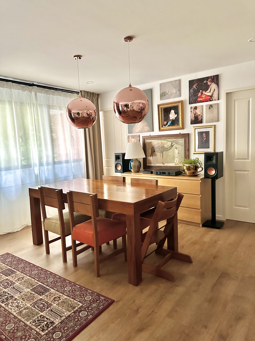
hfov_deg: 56.8
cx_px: 128
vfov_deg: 71.6
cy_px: 170
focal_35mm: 24
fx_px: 236
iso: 1000
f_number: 1.78
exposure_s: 1/43
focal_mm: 6.86
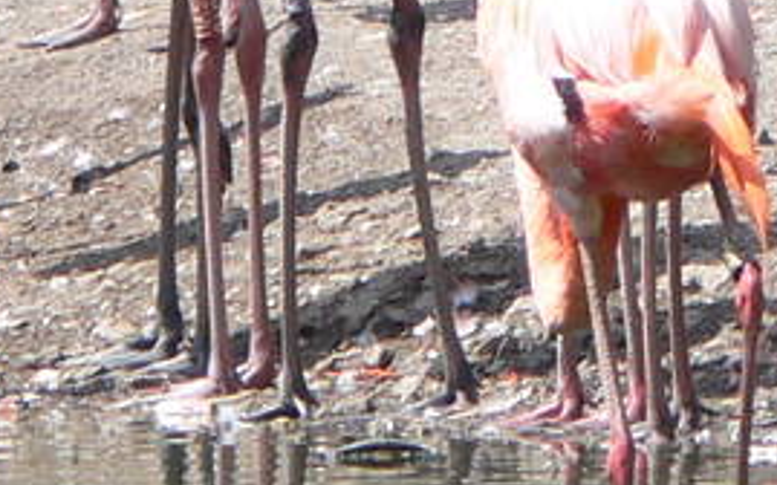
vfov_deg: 0.5
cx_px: 378
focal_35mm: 2507
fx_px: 53077
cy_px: -618
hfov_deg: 0.8
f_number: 5.6
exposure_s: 1/200
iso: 80
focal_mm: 84
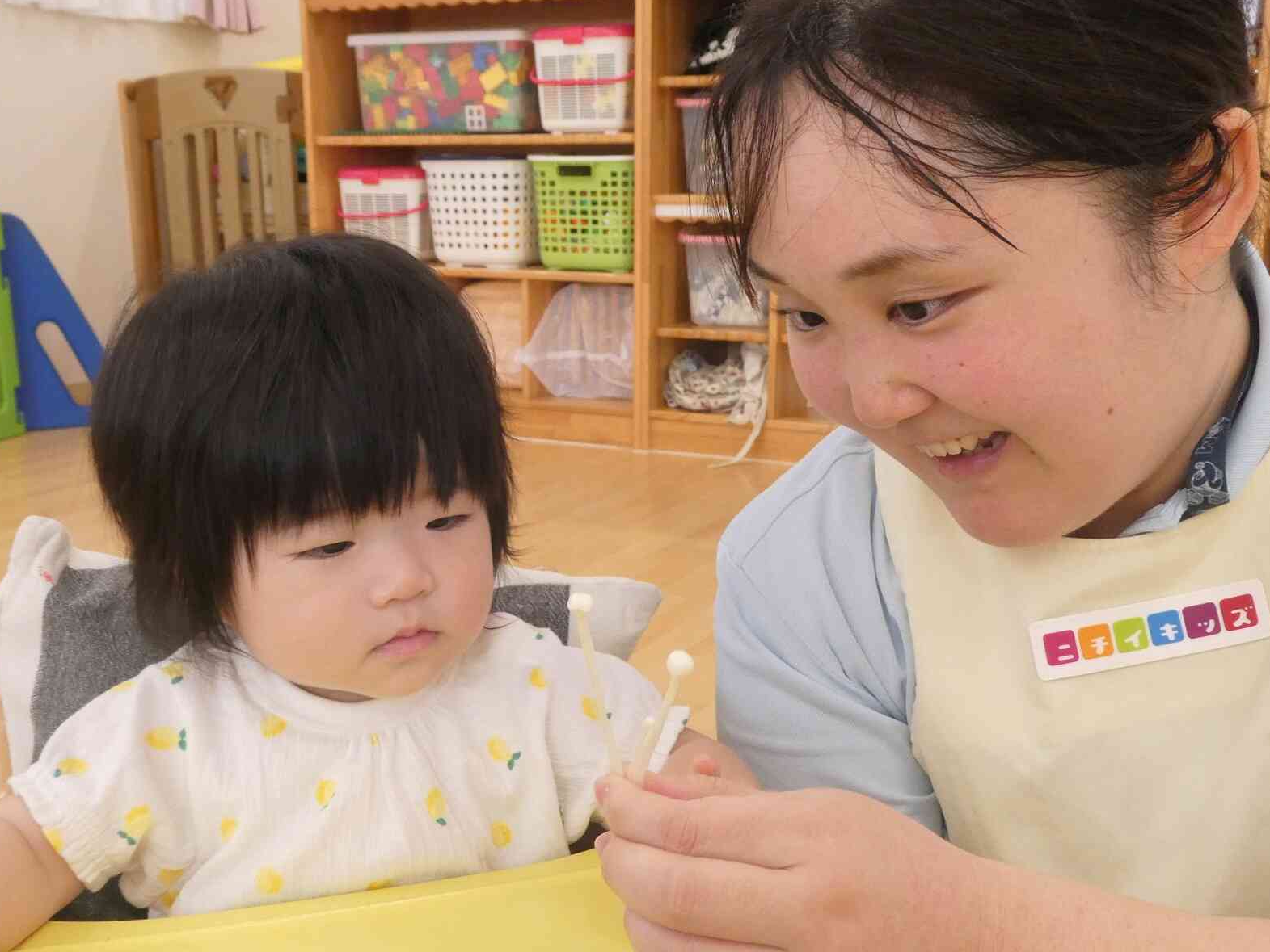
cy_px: 551
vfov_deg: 34.3
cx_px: 551
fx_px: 1541
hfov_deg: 44.7
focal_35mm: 42
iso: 400
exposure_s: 1/80
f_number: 3.6
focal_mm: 5.8
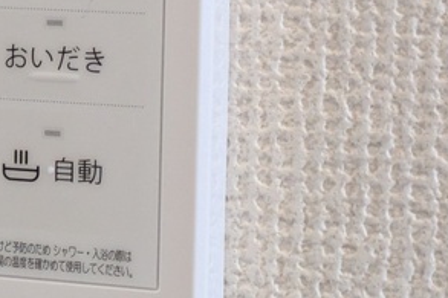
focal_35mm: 174
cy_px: -6
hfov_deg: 11.6
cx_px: -58
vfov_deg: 7.8
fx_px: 2164
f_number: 1.89
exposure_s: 1/120
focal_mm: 5.43
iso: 227
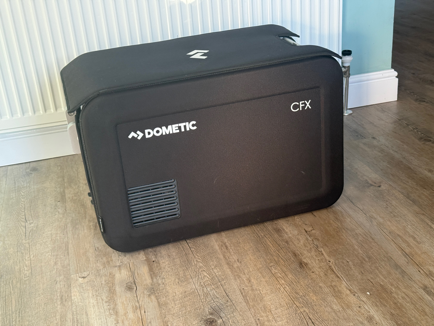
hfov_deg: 39.7
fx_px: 602
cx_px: 217
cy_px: 163
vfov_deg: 30.3
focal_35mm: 48
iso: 160
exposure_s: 1/105
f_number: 1.78
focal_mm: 6.76
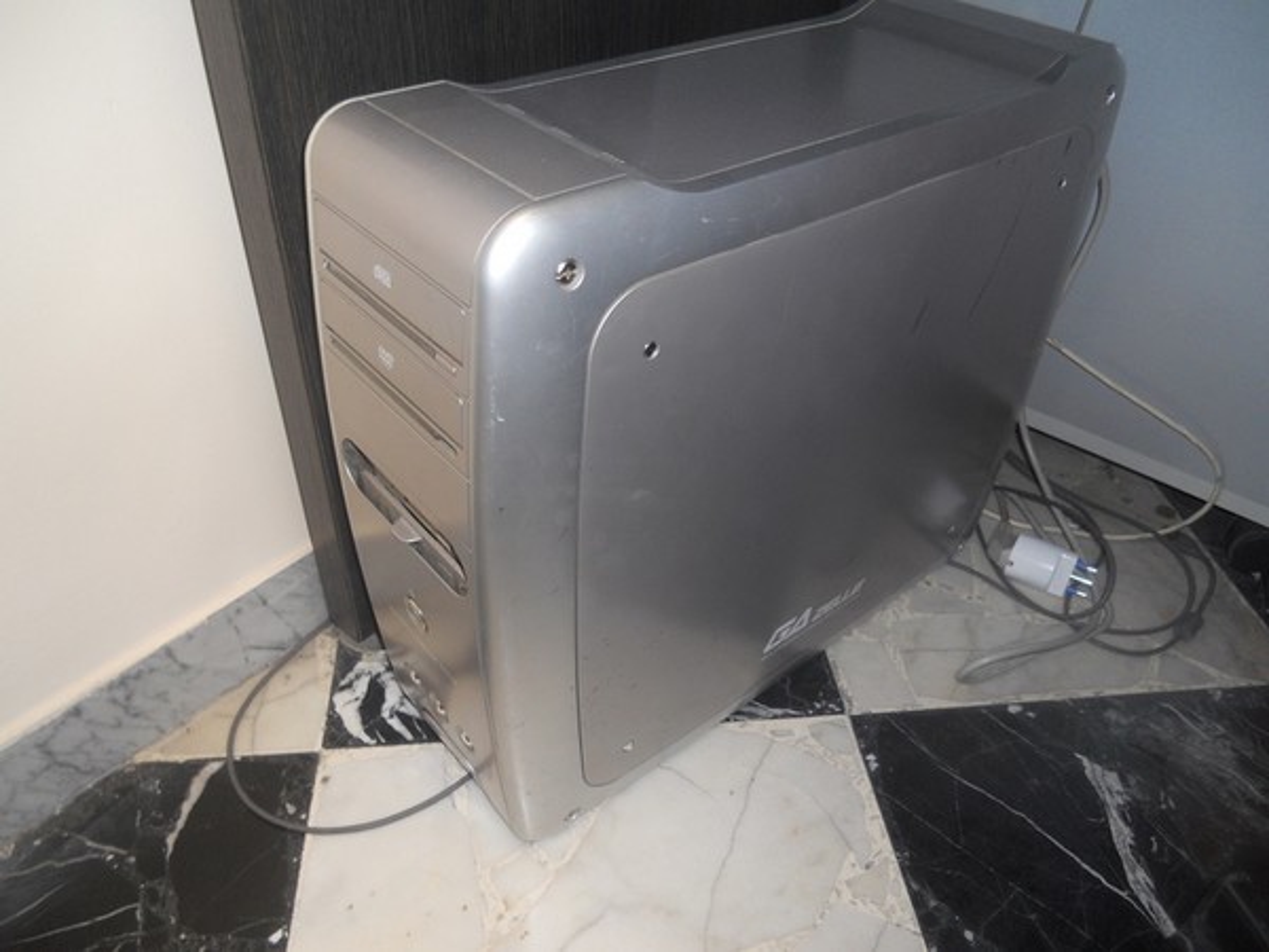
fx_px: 990
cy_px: 476
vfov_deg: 51.4
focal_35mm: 27
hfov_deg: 65.3
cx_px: 634
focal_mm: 4.9
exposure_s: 1/25
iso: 100
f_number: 3.2
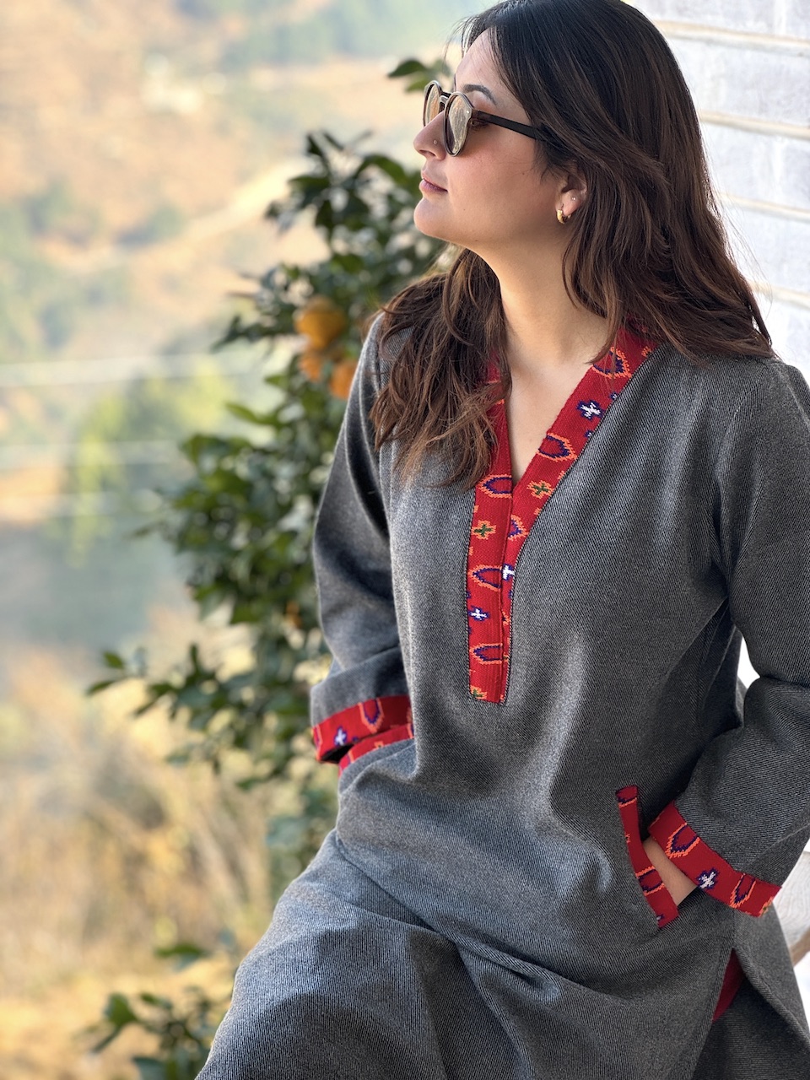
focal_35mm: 77
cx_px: 405
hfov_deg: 19.1
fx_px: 2402
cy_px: 540
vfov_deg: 25.3
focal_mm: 9
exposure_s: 1/99
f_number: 2.8
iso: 32
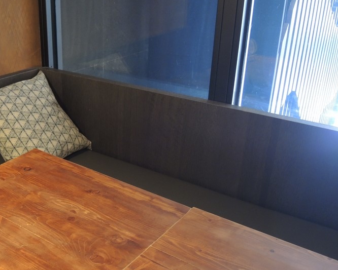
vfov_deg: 35.6
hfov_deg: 42.8
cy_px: 152
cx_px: 97
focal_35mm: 42
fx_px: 420
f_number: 2
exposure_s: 1/10
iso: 400
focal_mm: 6
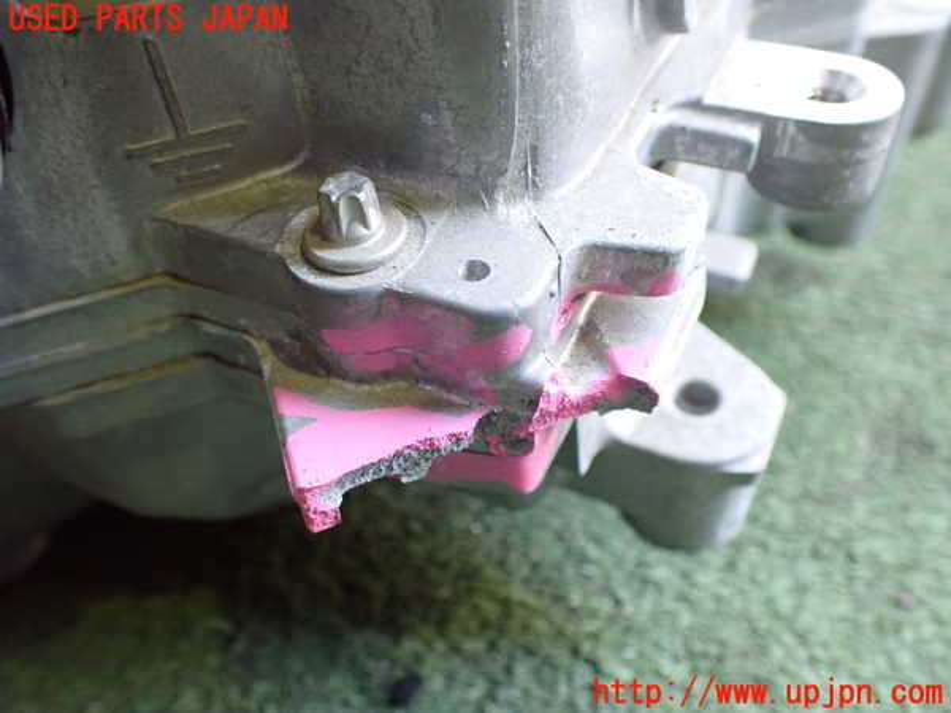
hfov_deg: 60.0
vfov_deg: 46.8
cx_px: 476
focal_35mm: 30
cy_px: 356
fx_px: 824
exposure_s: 1/80
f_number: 2.3
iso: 800
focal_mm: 5.4
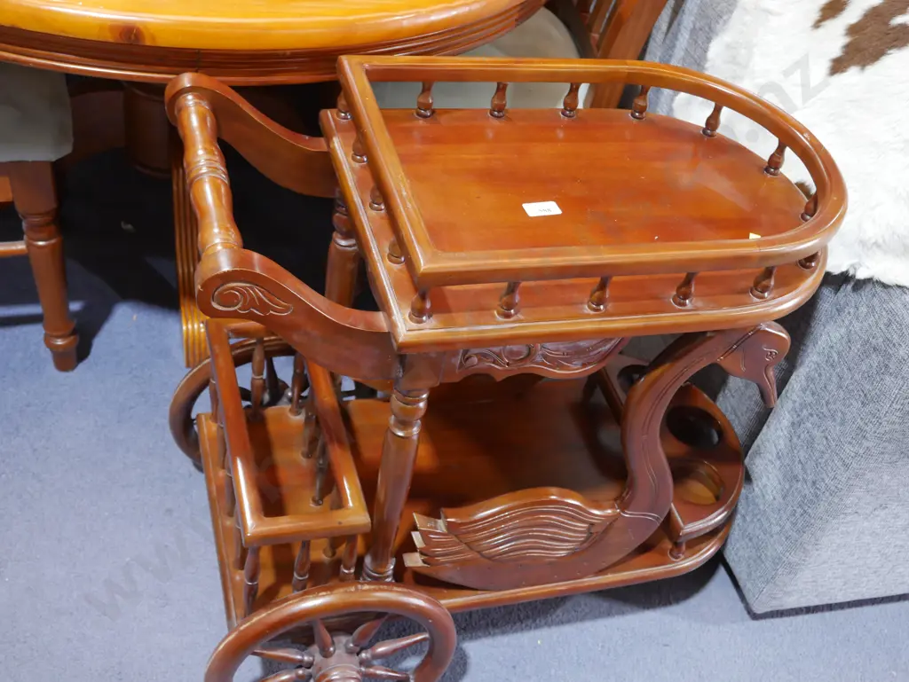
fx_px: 1051
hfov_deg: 46.8
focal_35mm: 40
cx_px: 454
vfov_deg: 36.0
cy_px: 341
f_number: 4.5
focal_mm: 20
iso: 1250
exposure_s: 1/60
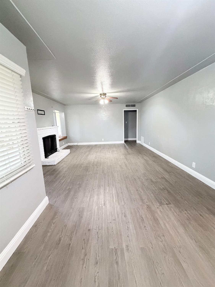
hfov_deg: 85.7
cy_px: 144
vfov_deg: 102.0
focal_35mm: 14
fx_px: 116
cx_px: 108
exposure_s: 1/60
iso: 1000
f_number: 2.2
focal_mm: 2.22
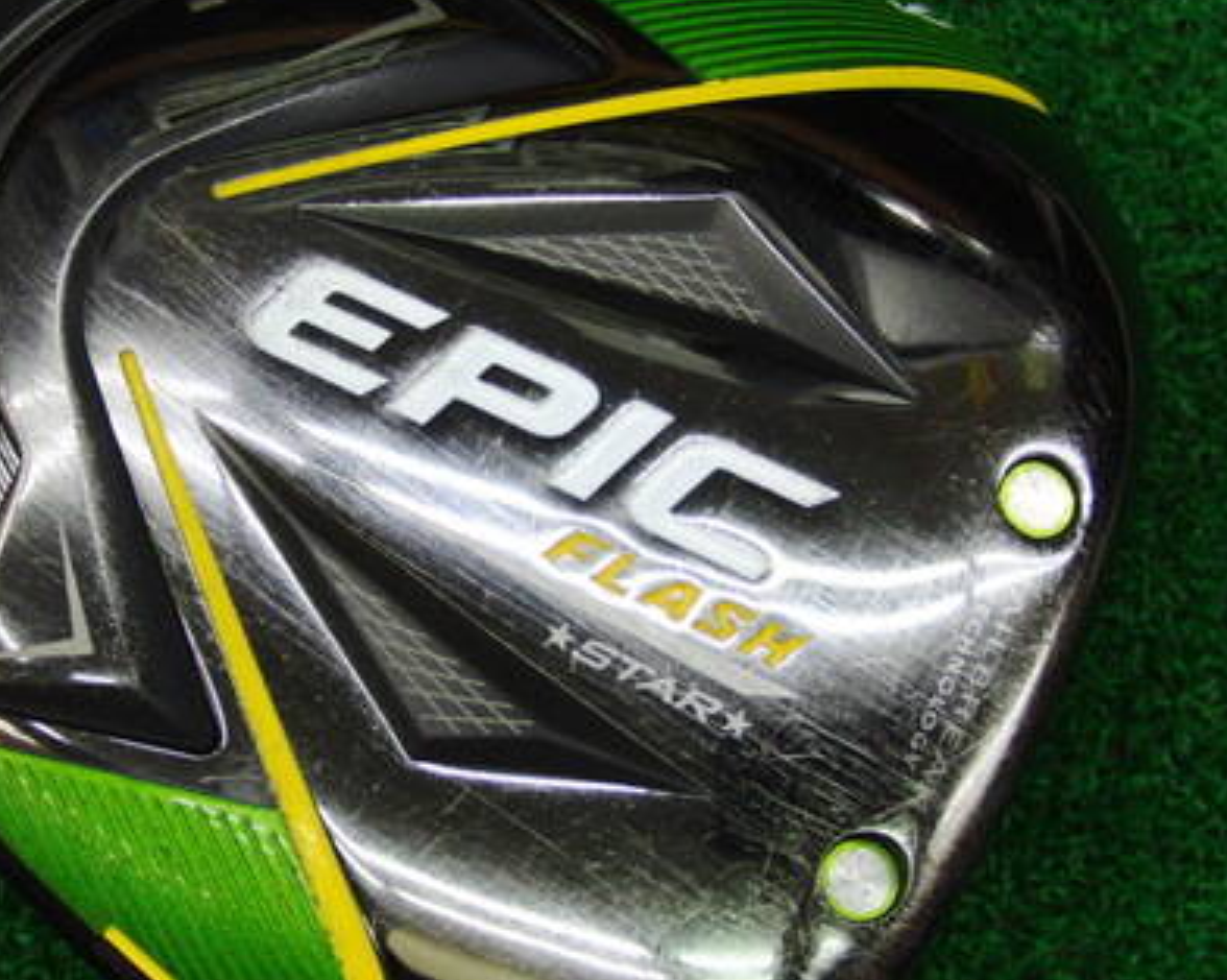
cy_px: 504
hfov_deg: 31.9
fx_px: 2141
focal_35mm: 59
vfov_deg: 25.8
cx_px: 535
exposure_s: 1/80
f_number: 3.6
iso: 250
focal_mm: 6.42
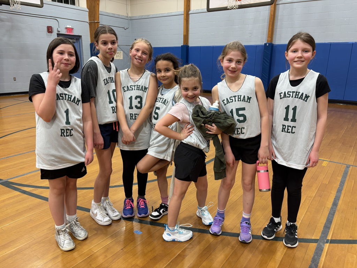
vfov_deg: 53.1
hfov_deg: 67.3
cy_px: 134
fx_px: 268
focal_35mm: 26
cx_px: 178
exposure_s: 1/60
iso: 100
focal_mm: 5.96
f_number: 1.6
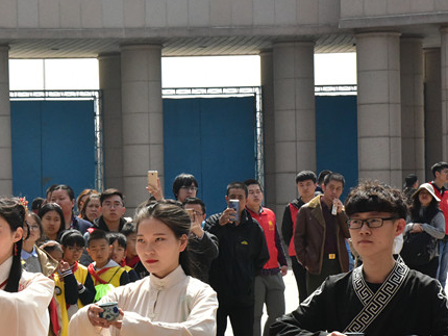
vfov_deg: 11.1
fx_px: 1735
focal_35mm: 134
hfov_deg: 14.5
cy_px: 230
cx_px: 35
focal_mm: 75
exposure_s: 1/1250
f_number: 18
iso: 5000
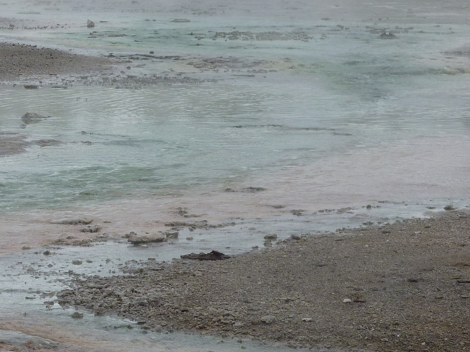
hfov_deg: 8.6
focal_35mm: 229
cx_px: -40
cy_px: 215
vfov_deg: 6.5
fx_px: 3109
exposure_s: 1/400
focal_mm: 17
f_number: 4.3
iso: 80
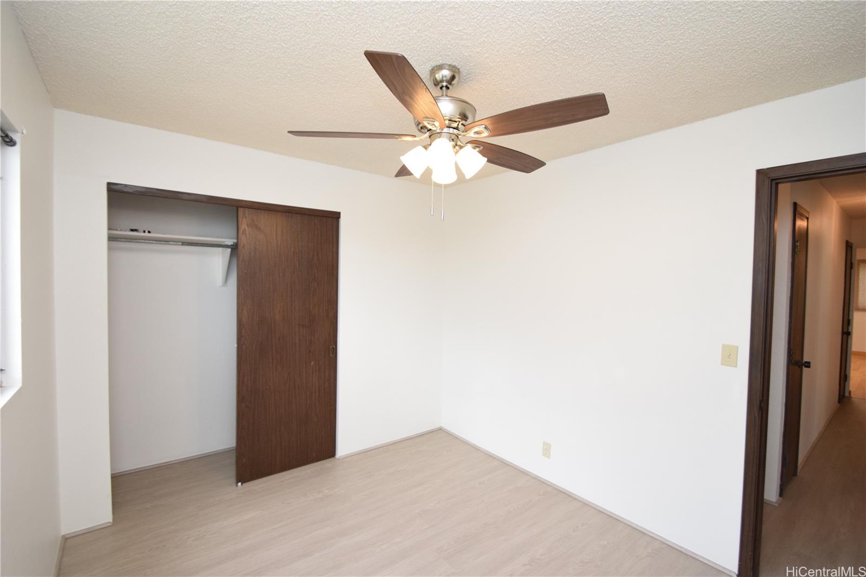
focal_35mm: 15
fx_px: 361
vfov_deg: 77.3
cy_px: 288
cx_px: 433
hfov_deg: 100.4
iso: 800
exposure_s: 1/125
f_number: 5.6
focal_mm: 10
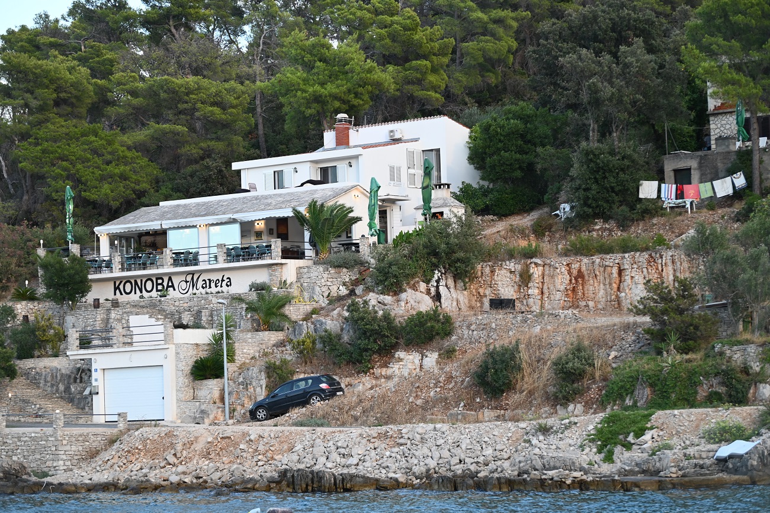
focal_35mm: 102
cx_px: 385
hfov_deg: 20.0
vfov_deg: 13.4
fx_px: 2182
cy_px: 256
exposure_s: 1/320
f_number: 4.5
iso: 400
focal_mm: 102
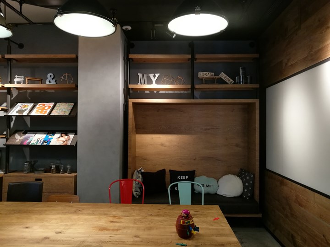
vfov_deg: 51.4
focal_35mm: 27
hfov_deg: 65.3
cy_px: 124
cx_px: 165
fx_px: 257
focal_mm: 4.5
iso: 200
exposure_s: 1/40
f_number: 2.2
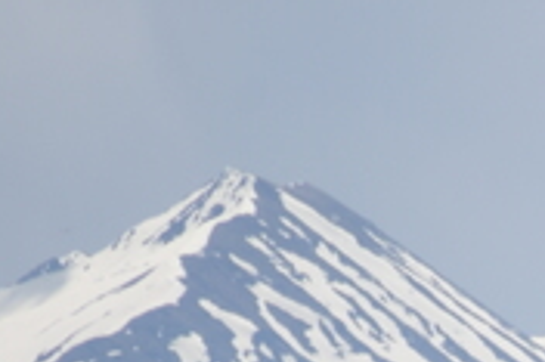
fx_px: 33047
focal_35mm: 2185
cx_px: 1474
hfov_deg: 0.9
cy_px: 1132
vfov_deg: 0.6
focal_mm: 300
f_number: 5.6
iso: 100
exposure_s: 1/640
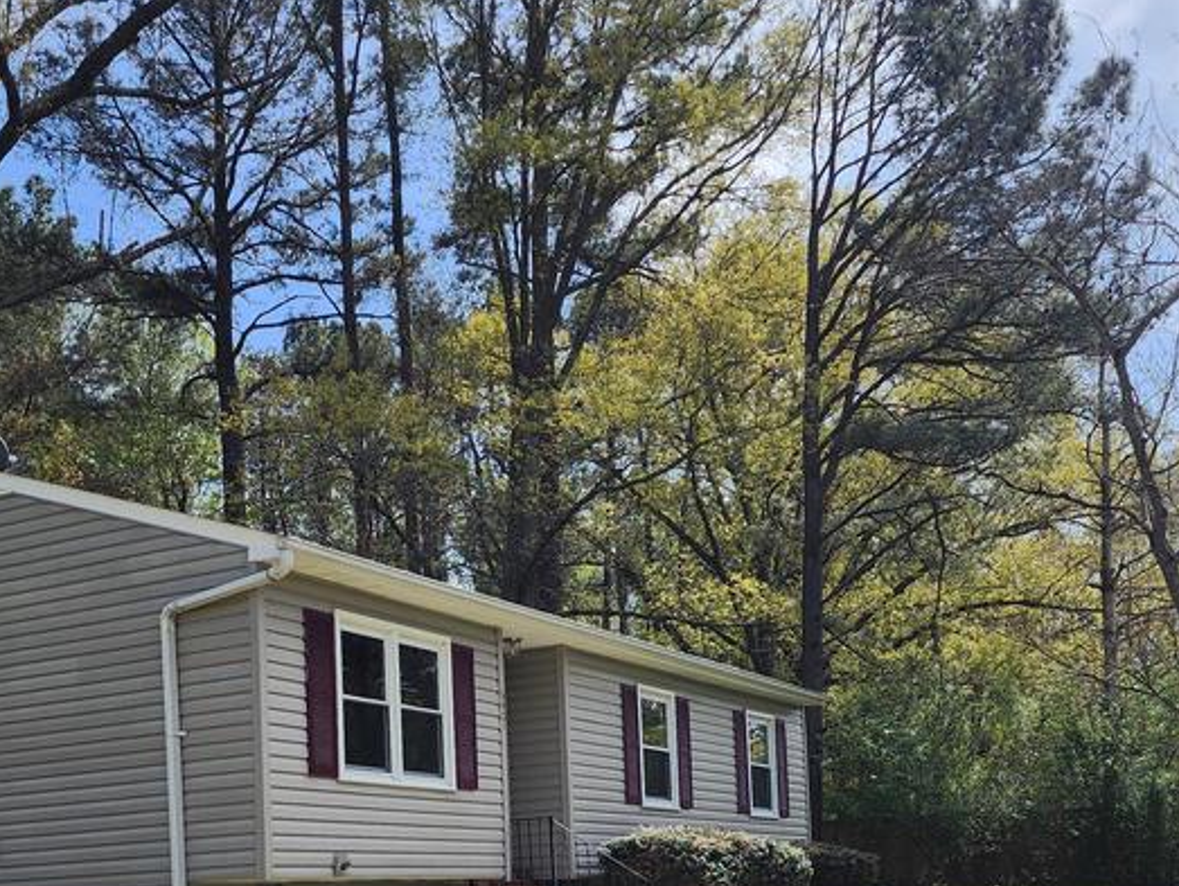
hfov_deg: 42.0
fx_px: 1534
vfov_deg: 30.7
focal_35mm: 45
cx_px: 570
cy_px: 803
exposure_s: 1/1022
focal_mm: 6.4
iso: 12
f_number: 1.8
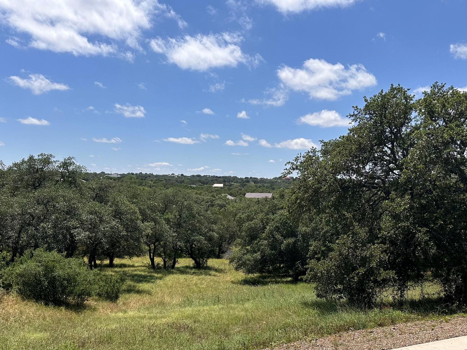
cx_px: 245
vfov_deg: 45.2
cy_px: 210
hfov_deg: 58.3
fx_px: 418
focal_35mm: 31
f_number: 1.78
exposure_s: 1/6211
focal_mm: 6.86
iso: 80
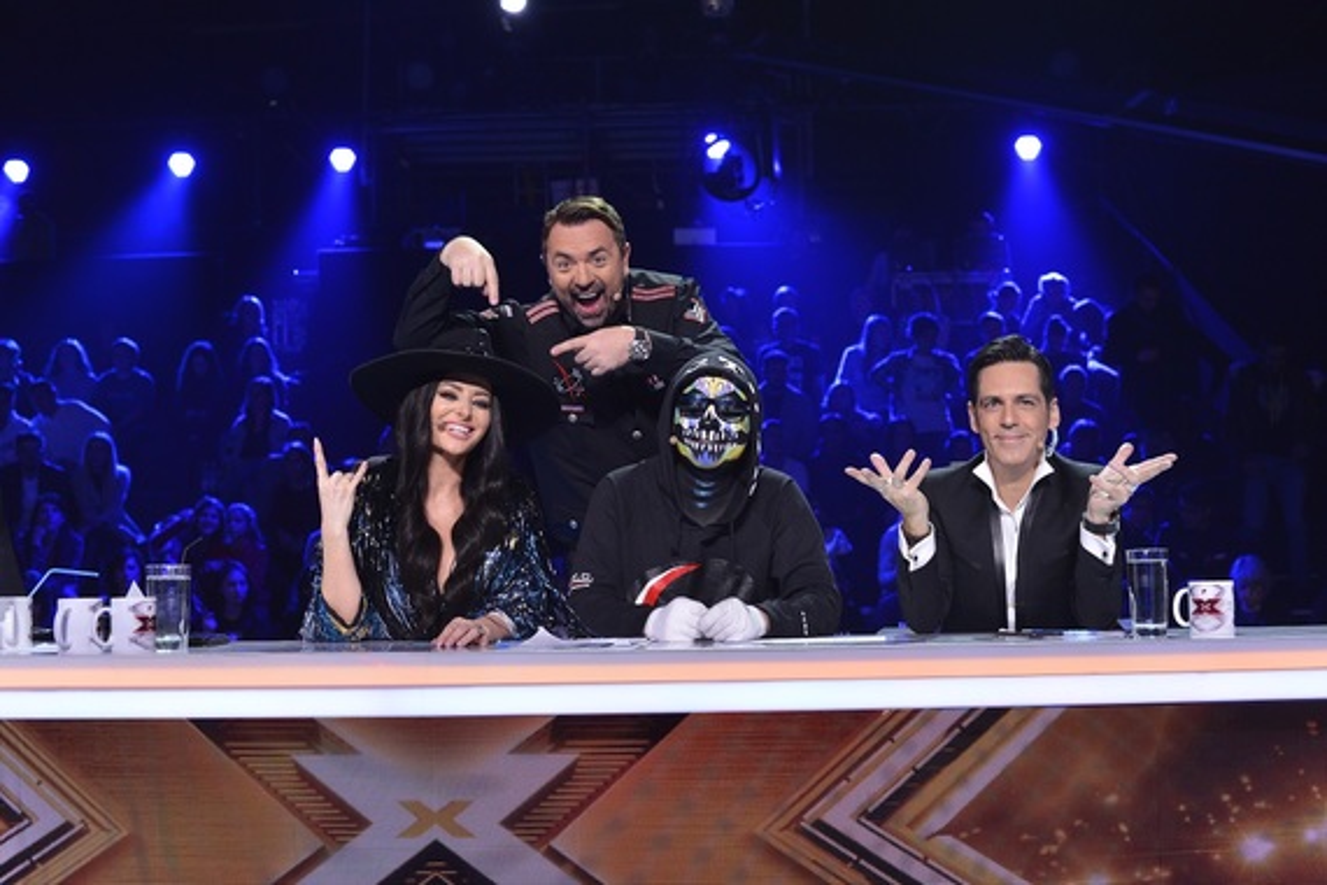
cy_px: 442
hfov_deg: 39.6
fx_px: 1843
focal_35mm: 50
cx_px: 664
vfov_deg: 27.0
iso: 2000
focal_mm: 50
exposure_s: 1/200
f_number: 5.6
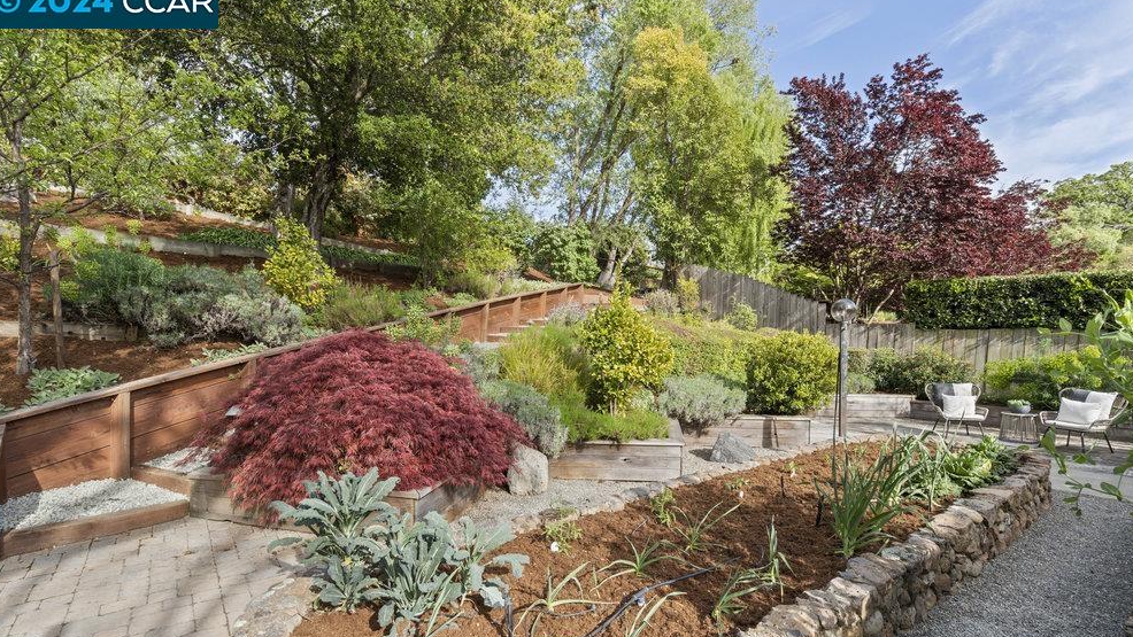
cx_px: 563
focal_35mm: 17
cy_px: 354
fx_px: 511
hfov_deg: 95.9
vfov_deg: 63.8
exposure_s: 1/80
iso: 100
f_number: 8
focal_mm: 16
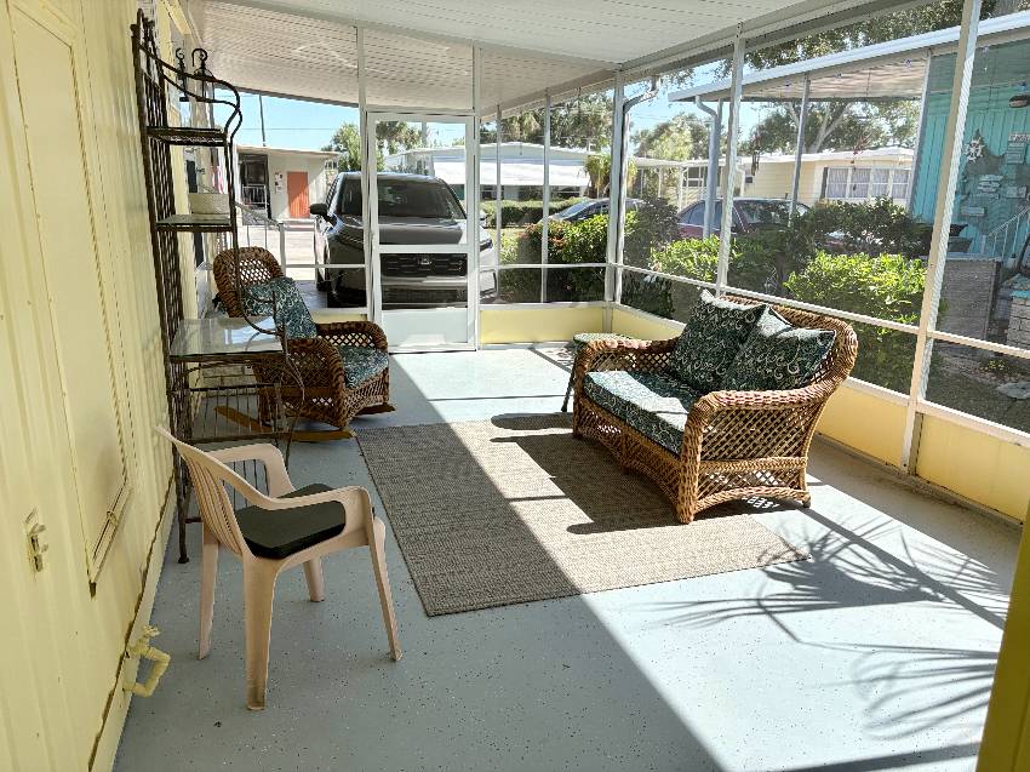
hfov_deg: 67.3
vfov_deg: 53.0
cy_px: 386
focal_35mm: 26
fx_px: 773
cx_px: 515
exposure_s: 1/920
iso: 50
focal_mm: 5.96
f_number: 1.6
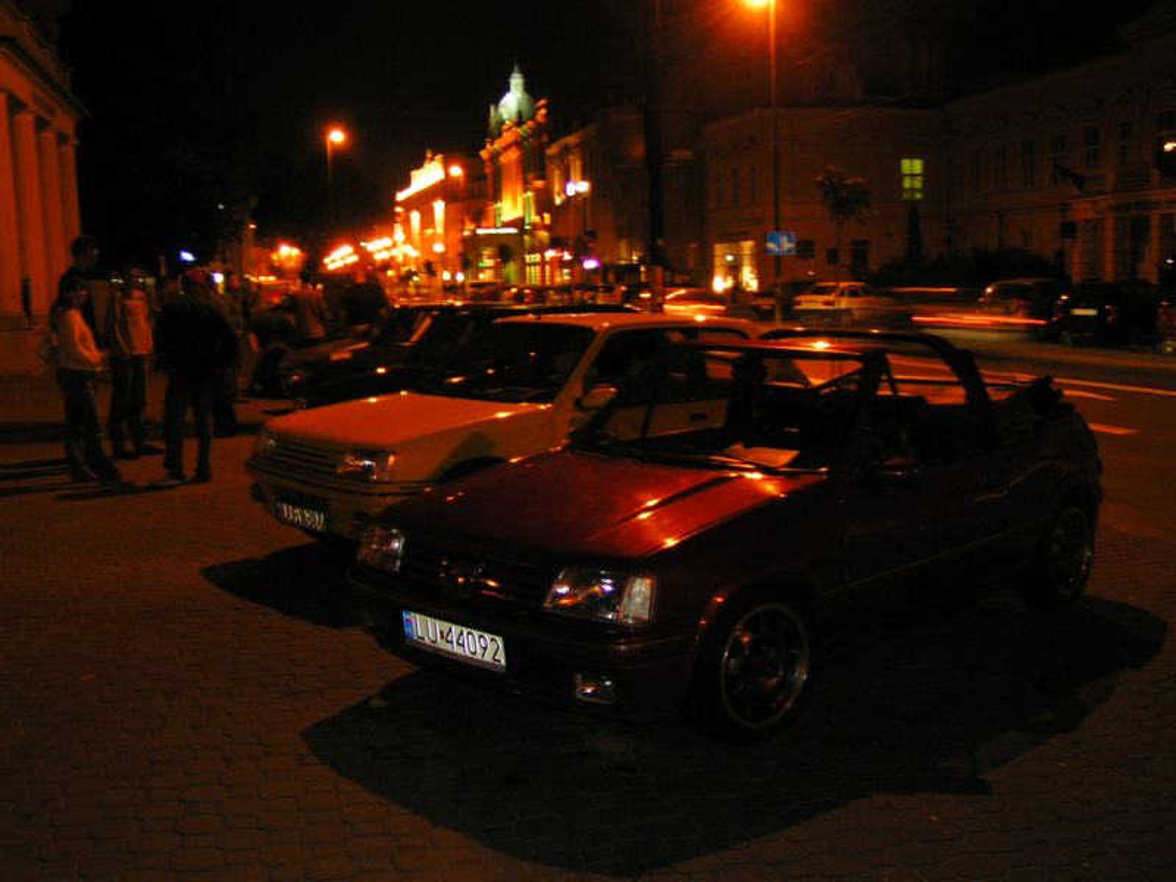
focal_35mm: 38
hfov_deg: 49.0
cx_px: 588
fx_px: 1291
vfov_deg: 37.7
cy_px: 441
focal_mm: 5.8
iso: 100
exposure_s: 1/2.5
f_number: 2.8
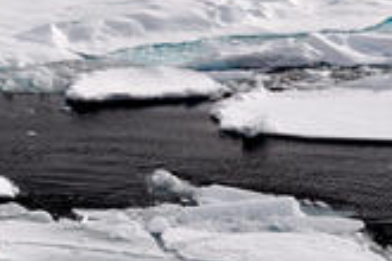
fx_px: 1426
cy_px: -72
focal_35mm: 131
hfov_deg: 15.0
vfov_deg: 10.3
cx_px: -112
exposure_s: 1/320
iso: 200
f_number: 9
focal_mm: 24
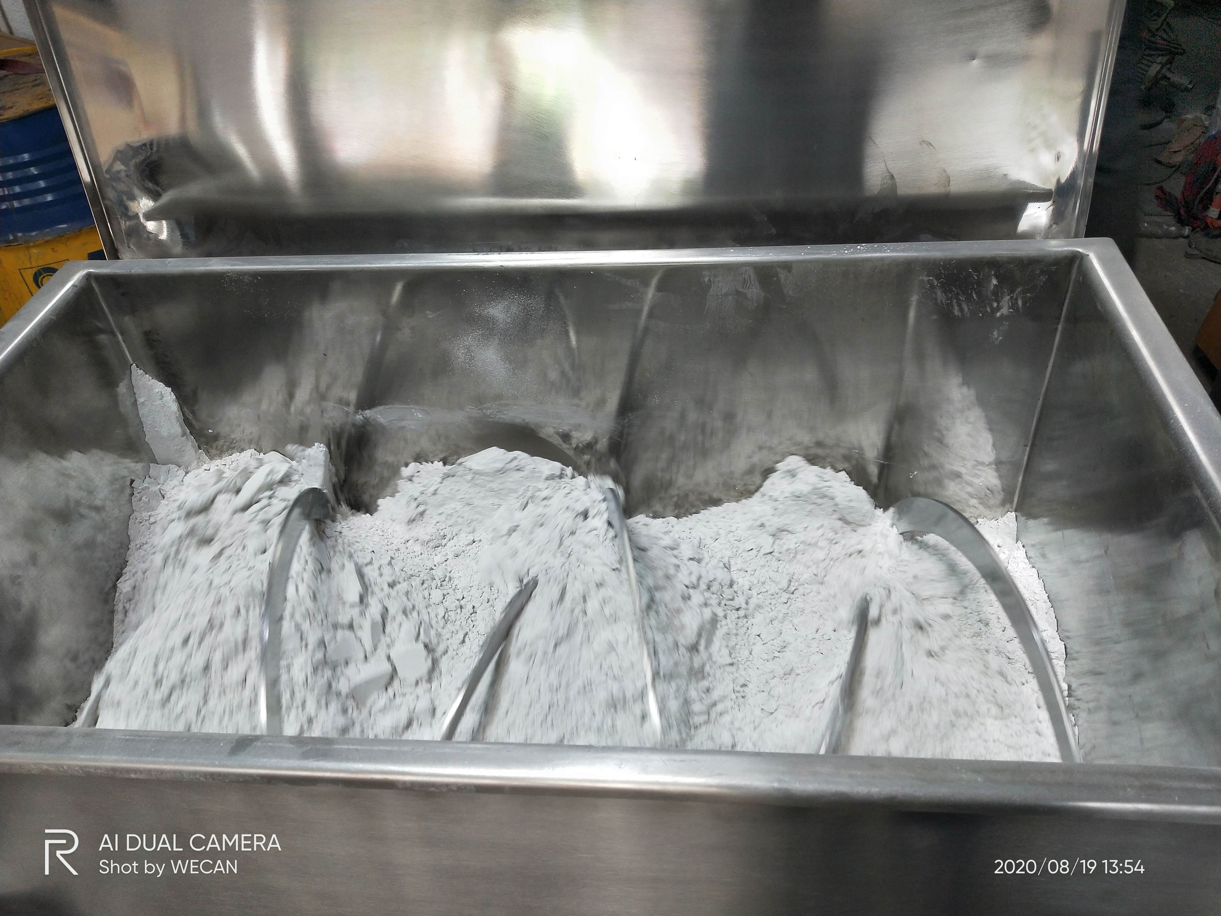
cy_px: 458
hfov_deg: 73.9
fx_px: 811
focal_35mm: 23
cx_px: 610
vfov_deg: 58.9
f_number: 1.7
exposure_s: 1/50
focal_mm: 3.99
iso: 161
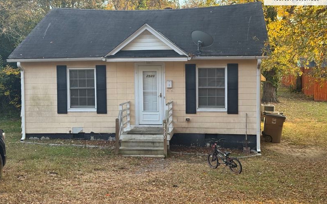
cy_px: 83
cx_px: 165
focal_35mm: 52
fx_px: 463
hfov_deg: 38.9
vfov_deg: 24.8
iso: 64
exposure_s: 1/172
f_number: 1.78
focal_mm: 6.76
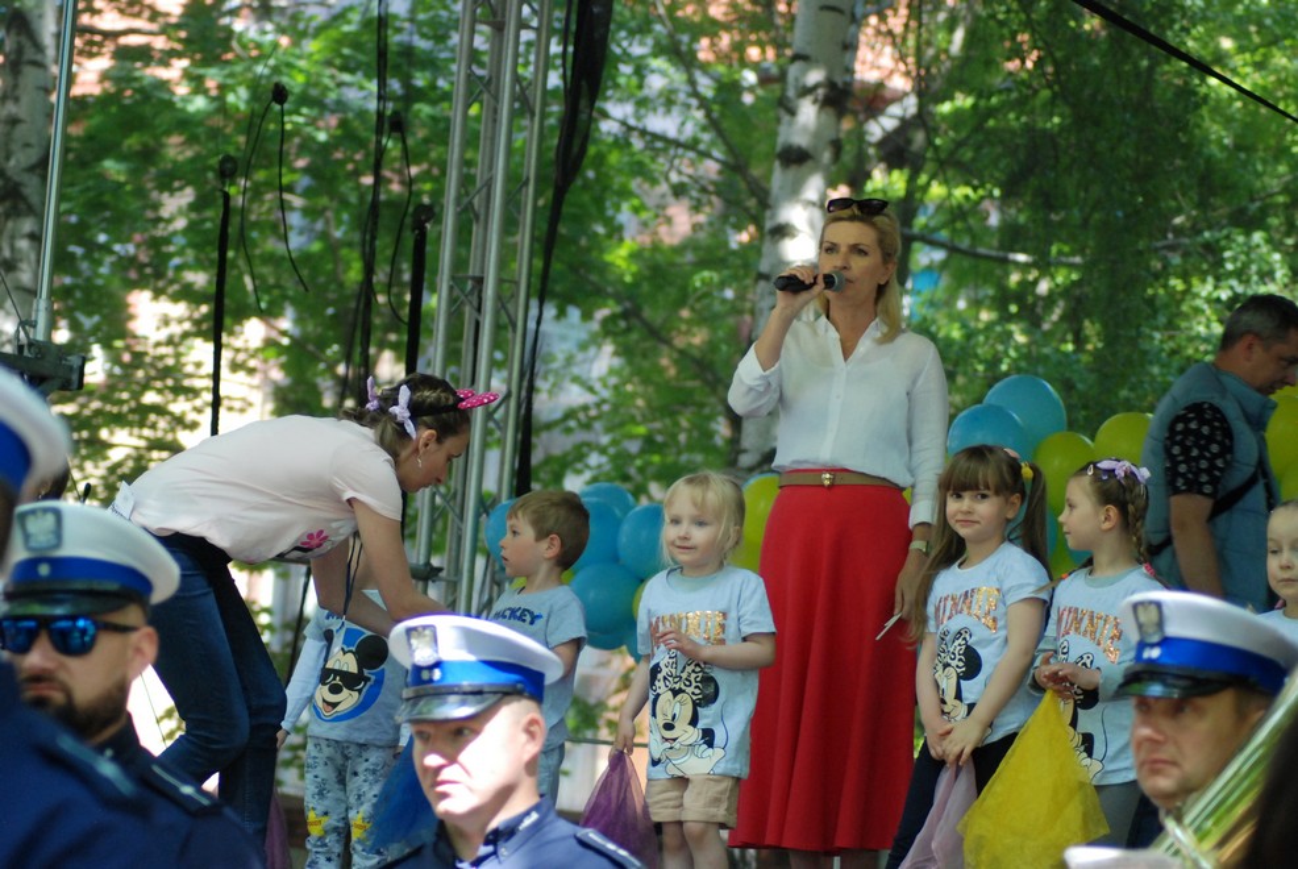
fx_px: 4602
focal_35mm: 128
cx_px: 649
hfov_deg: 16.1
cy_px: 434
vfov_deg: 10.8
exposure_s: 1/200
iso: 800
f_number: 4.2
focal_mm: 85
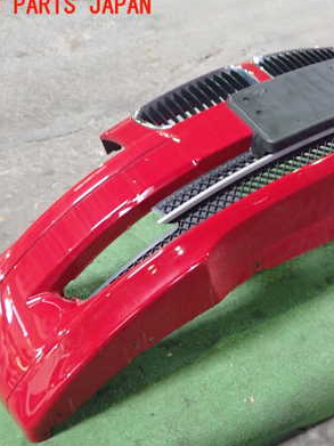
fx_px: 592
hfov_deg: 30.4
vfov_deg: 41.2
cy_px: 249
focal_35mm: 46
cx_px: 286
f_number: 2.3
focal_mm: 5.4
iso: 640
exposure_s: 1/30
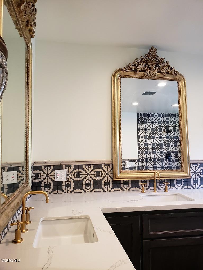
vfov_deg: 67.3
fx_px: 203
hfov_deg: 53.1
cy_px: 135
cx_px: 102
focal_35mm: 26
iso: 200
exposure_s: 1/60
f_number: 2.4
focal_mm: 4.3
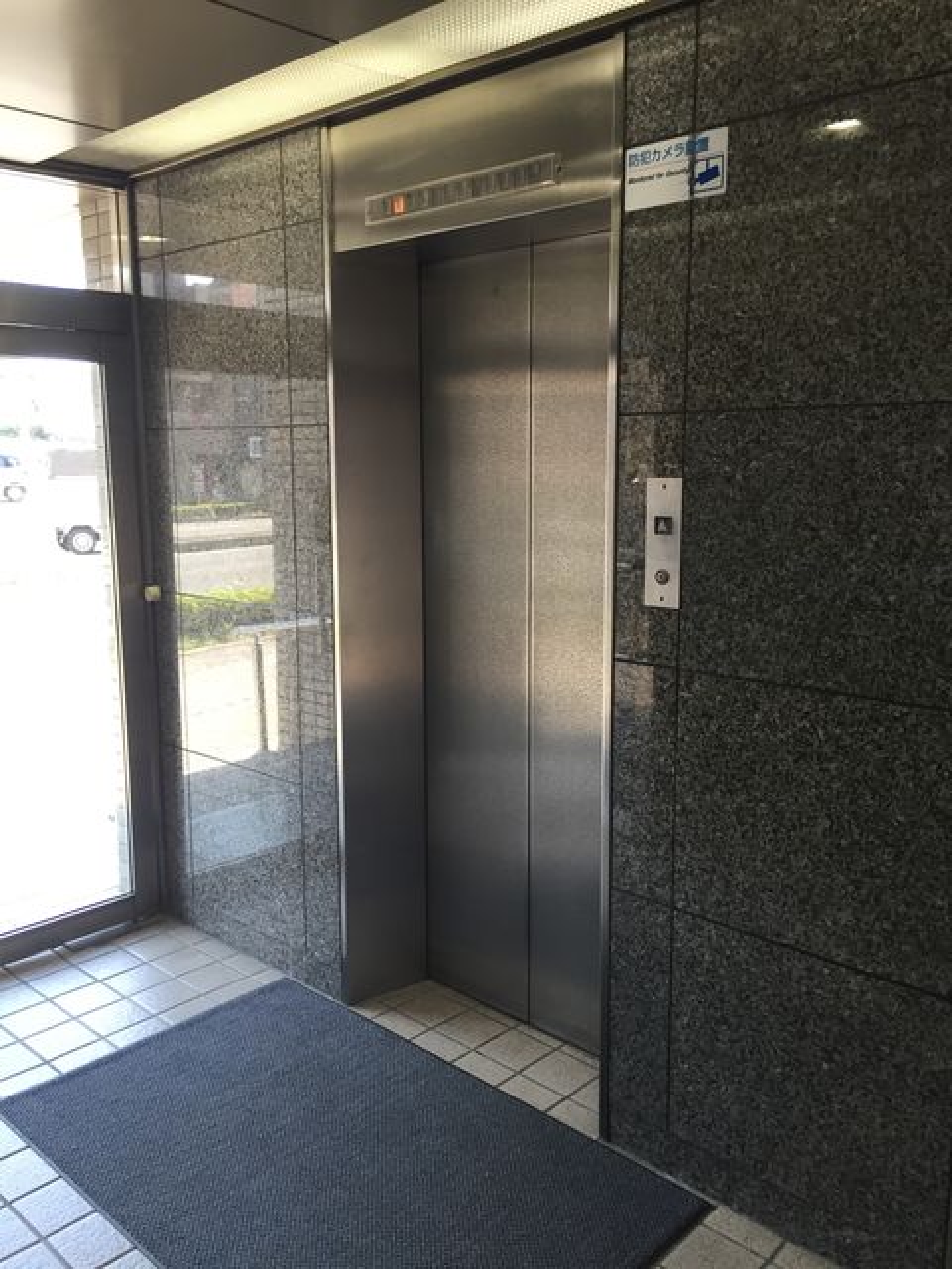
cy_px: 634
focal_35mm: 29
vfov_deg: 61.7
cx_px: 476
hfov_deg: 48.2
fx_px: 1063
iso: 40
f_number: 2.2
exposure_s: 1/40
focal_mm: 4.15
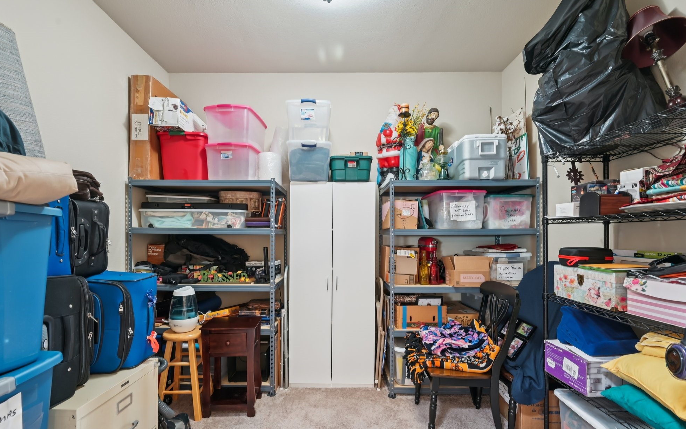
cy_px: 232
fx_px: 299
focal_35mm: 16
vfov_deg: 71.1
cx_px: 333
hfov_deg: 97.8
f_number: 8
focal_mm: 15
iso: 400
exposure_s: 1/1.67
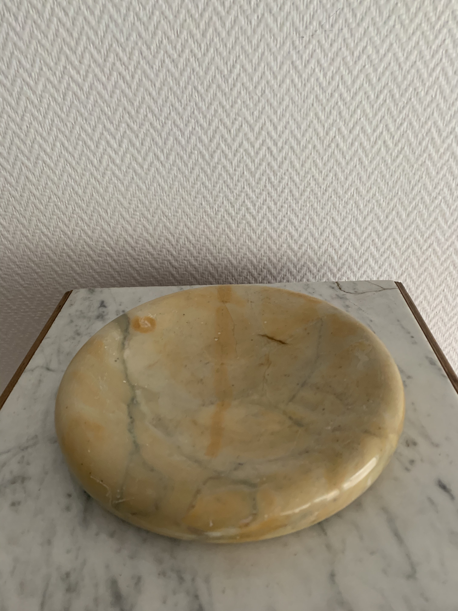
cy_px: 306
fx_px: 459
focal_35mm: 26
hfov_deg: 53.1
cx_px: 229
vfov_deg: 67.3
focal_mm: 4.25
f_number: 1.8
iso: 200
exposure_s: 1/60
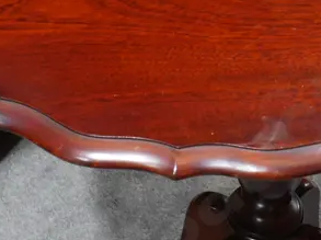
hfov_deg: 19.8
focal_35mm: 98
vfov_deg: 15.0
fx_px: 908
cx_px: 265
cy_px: 157
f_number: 5
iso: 1250
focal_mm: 14
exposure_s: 1/60
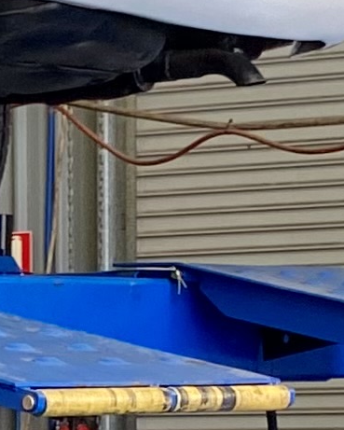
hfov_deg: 6.9
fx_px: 2824
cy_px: 876
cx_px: -62
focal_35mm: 222
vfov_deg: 8.3
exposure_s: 1/100
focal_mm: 4.25
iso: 100
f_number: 1.8
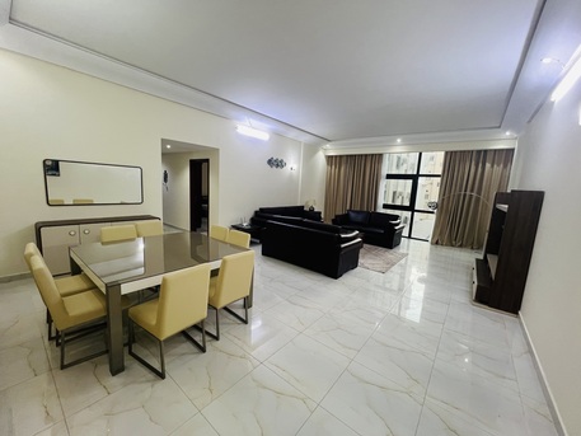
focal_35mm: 13
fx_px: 218
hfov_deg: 106.2
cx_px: 290
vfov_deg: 89.9
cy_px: 218
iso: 200
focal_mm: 1.57
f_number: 1.8
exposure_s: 1/50
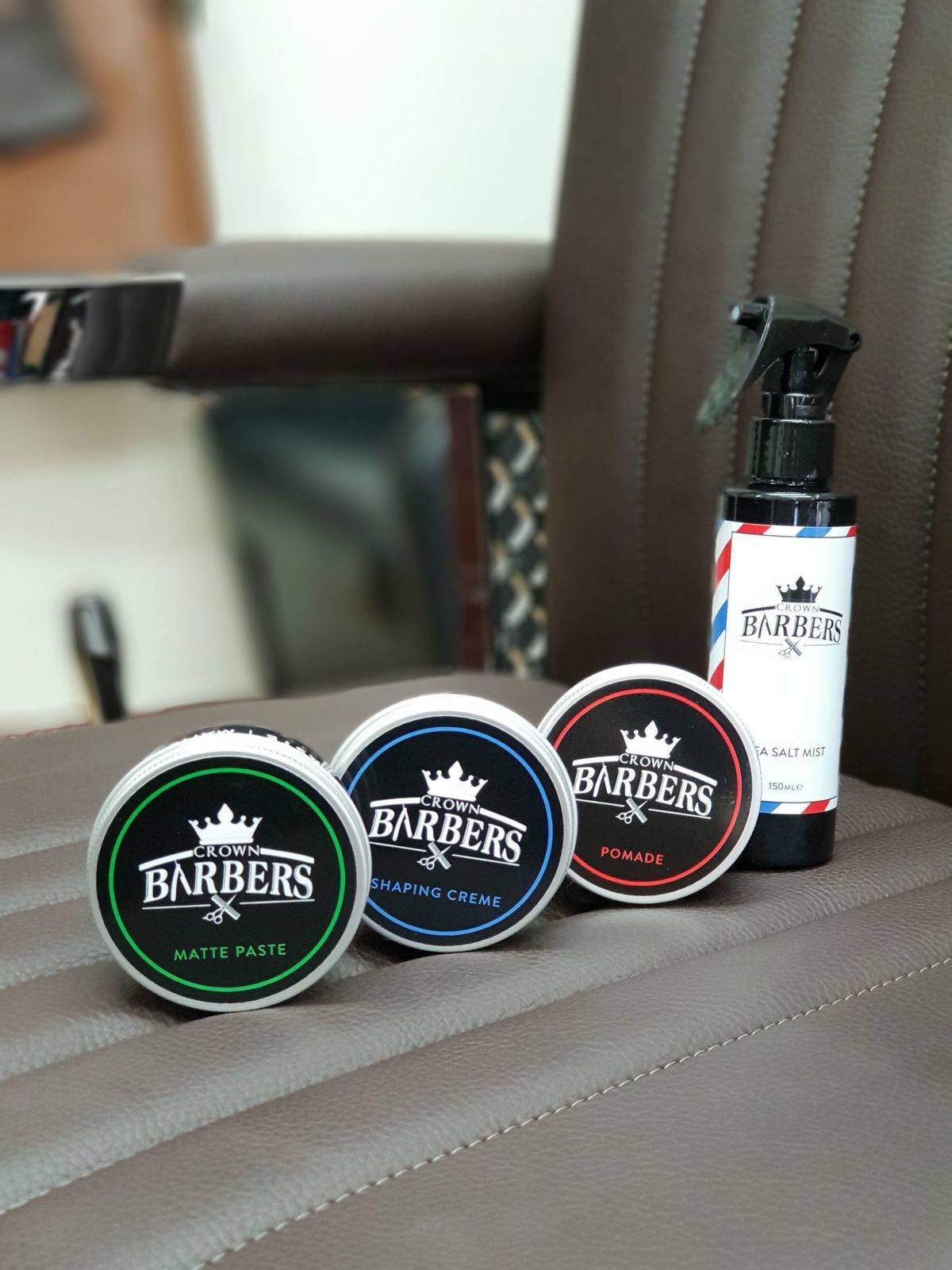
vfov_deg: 36.8
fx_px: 1907
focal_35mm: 52
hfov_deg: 28.0
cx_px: 476
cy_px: 635
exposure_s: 1/33
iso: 320
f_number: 2.4
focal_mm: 6
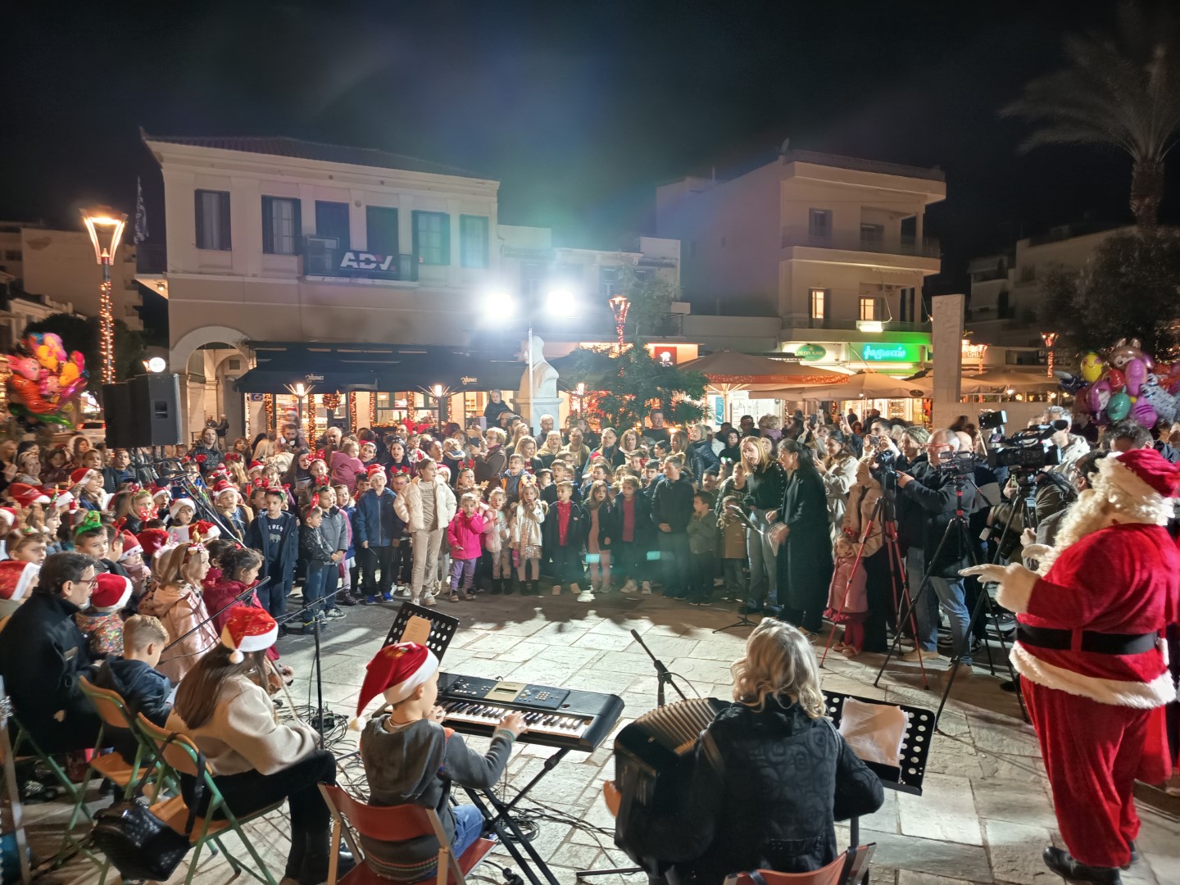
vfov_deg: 56.8
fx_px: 818
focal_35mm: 24
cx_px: 590
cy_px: 442
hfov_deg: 71.6
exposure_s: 1/25
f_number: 1.7
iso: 801
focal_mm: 5.24
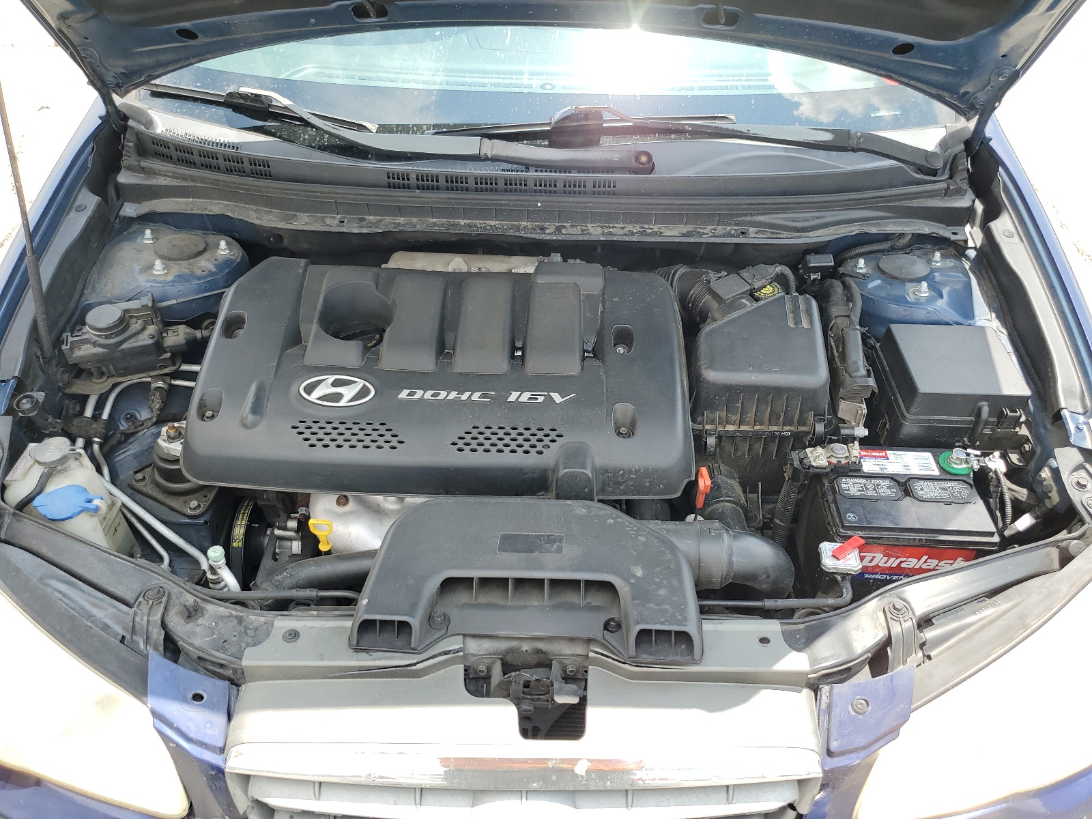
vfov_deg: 53.1
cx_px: 546
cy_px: 410
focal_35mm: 26
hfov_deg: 67.3
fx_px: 820
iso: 50
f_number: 1.5
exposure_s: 1/714
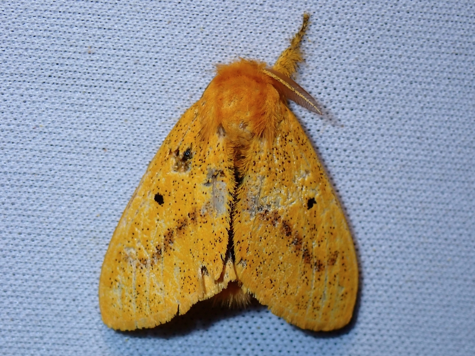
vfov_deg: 14.8
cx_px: 238
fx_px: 1372
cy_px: 178
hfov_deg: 19.6
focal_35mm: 100
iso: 200
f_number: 6.3
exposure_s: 1/200
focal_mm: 18
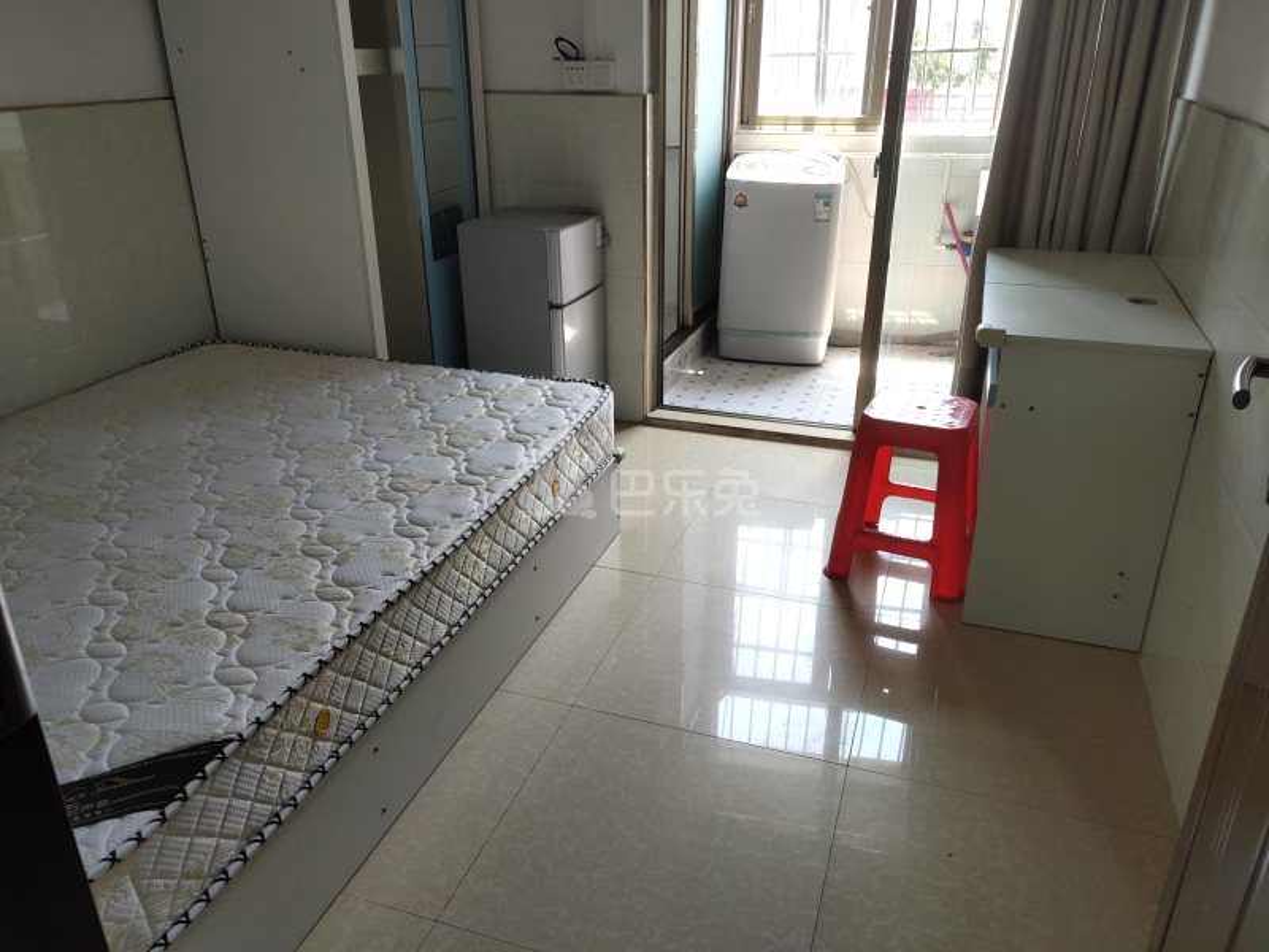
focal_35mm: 30
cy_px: 476
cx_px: 634
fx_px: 1100
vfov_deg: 46.8
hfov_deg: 60.0
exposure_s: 1/100
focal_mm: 4.35
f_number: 1.8
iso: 56
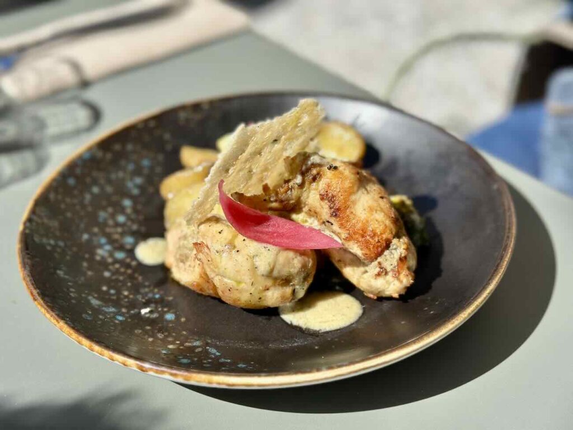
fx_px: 795
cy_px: 215
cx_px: 286
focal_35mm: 48
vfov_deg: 30.3
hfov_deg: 39.7
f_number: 1.78
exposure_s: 1/5263
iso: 80
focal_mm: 6.86
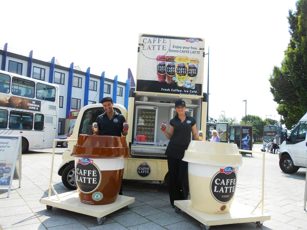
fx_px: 231
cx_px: 154
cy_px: 115
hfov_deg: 67.3
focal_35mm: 26
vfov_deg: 53.1
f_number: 3.2
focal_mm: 4.6
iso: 80
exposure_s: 1/640
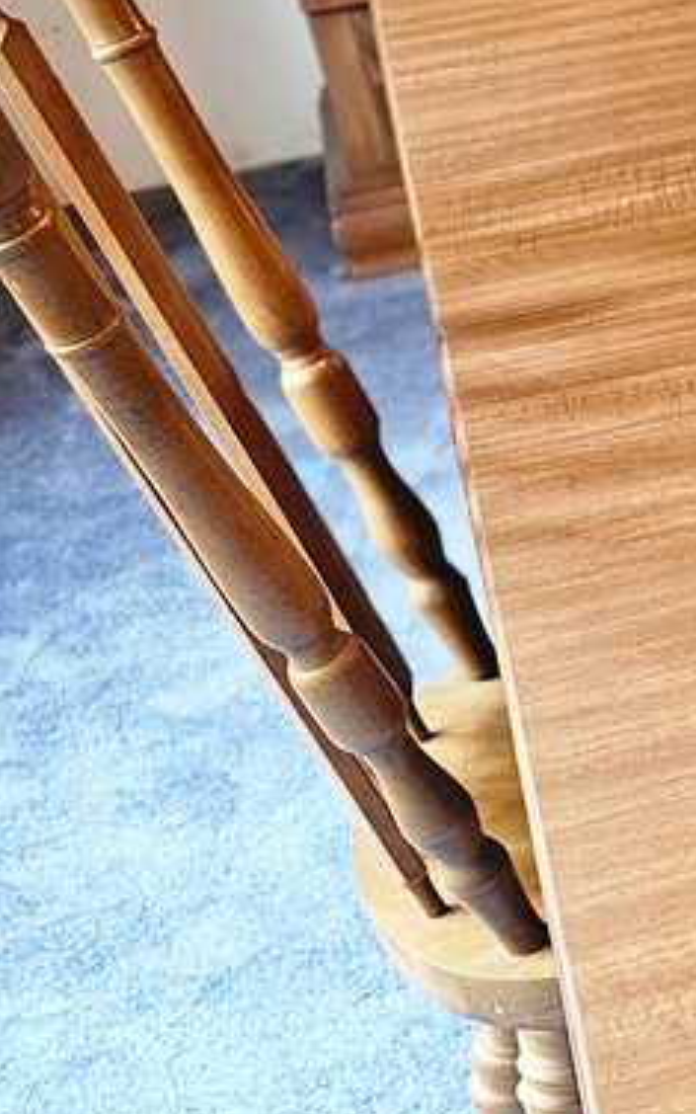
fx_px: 2974
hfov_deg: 11.6
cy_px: 419
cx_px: 1527
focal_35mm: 98
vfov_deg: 21.2
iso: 640
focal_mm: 6.3
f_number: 1.7
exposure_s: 1/24
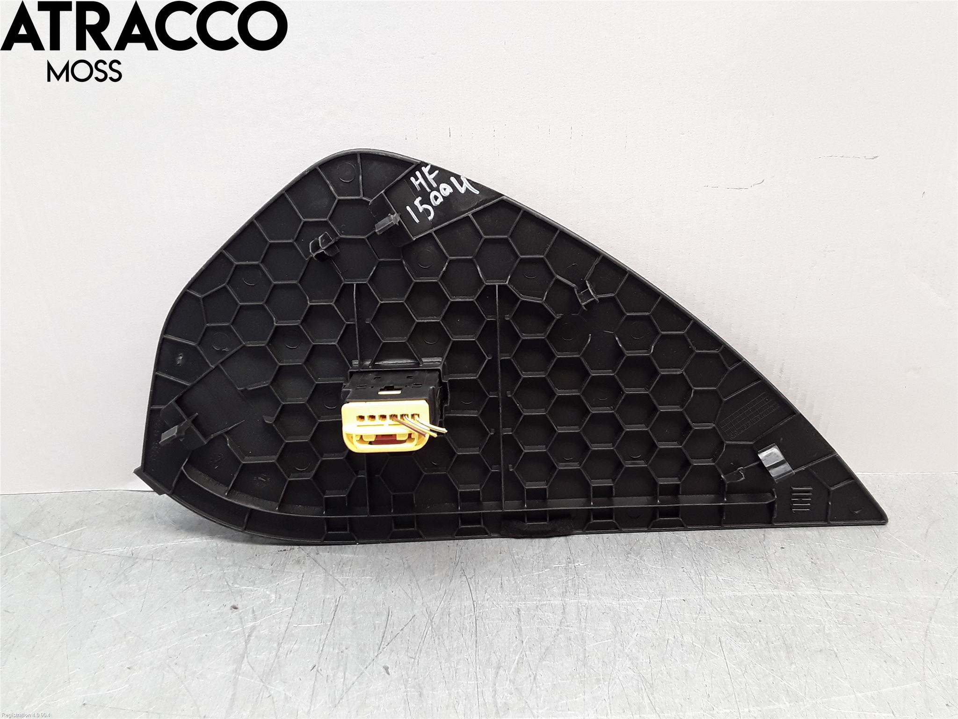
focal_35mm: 28
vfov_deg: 49.7
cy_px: 360
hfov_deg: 63.4
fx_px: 775
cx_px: 479
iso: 64
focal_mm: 2.91
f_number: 1.9
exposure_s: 1/50
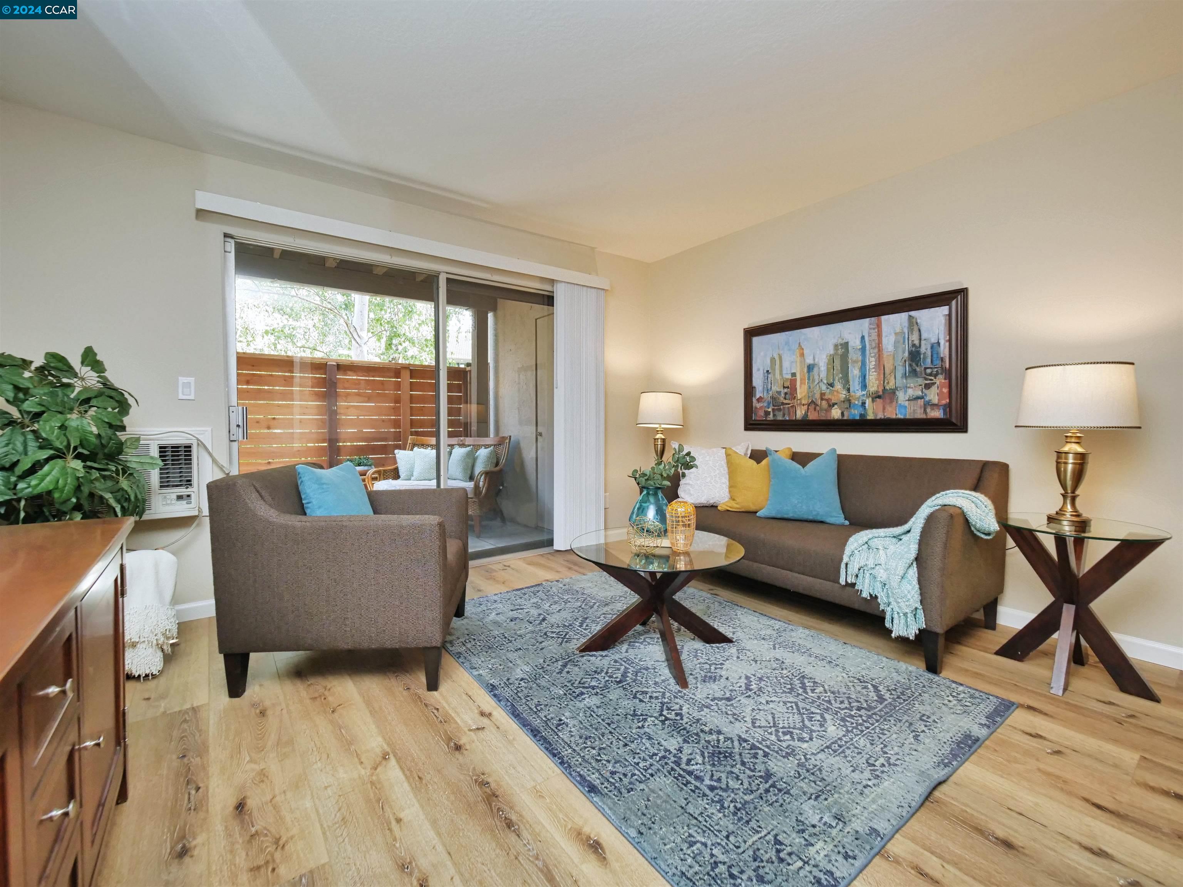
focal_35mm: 14
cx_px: 592
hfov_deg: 102.1
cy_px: 444
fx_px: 478
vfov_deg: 85.7
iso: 800
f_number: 3.5
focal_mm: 7
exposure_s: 1/160
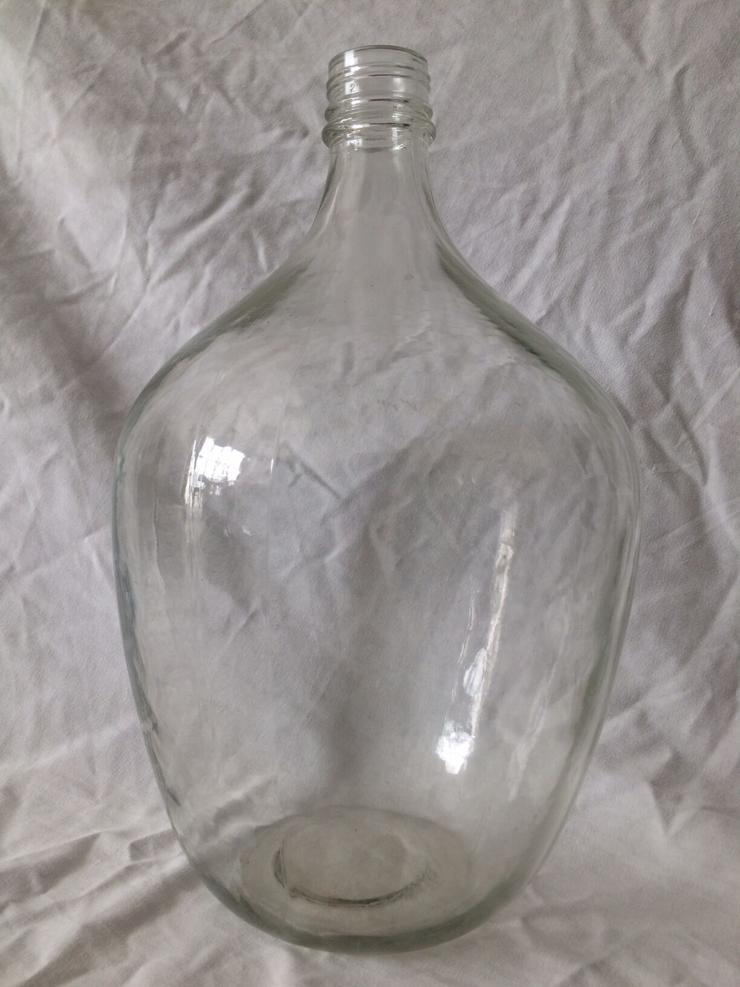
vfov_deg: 61.7
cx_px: 370
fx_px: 827
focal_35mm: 29
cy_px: 494
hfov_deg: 48.2
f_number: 2.2
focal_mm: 4.15
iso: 32
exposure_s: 1/122
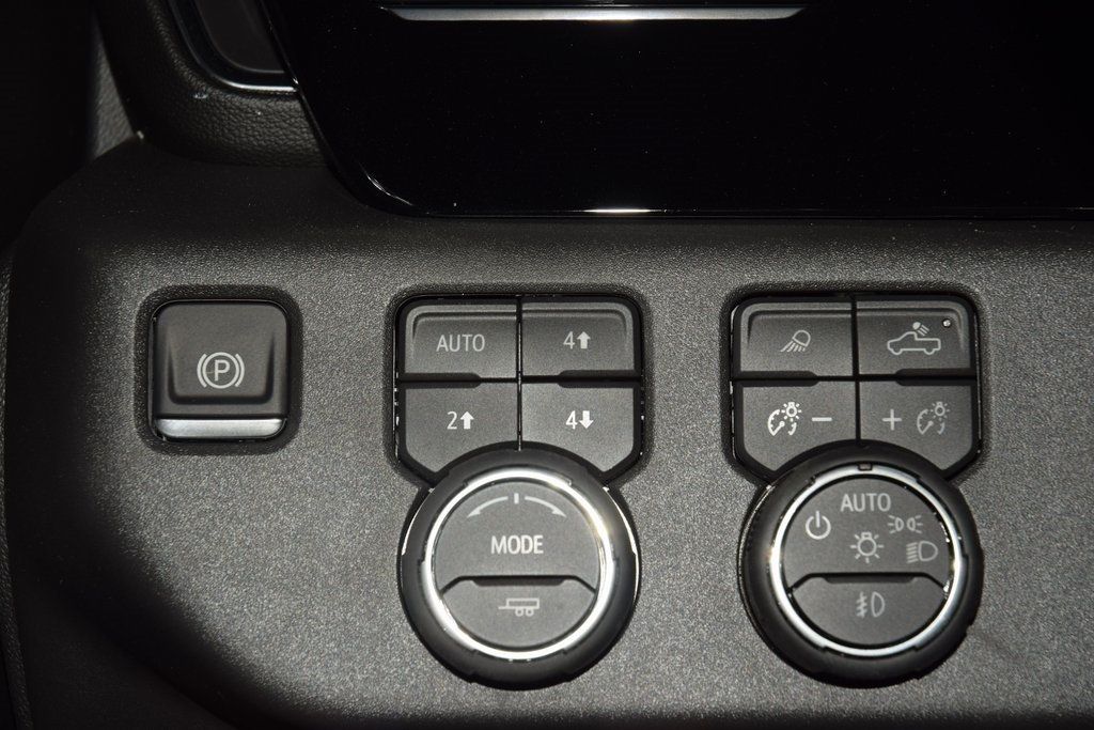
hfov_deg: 19.5
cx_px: 547
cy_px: 365
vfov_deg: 13.0
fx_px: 3191
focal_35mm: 105
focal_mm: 70
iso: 100
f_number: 8
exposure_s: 1/125
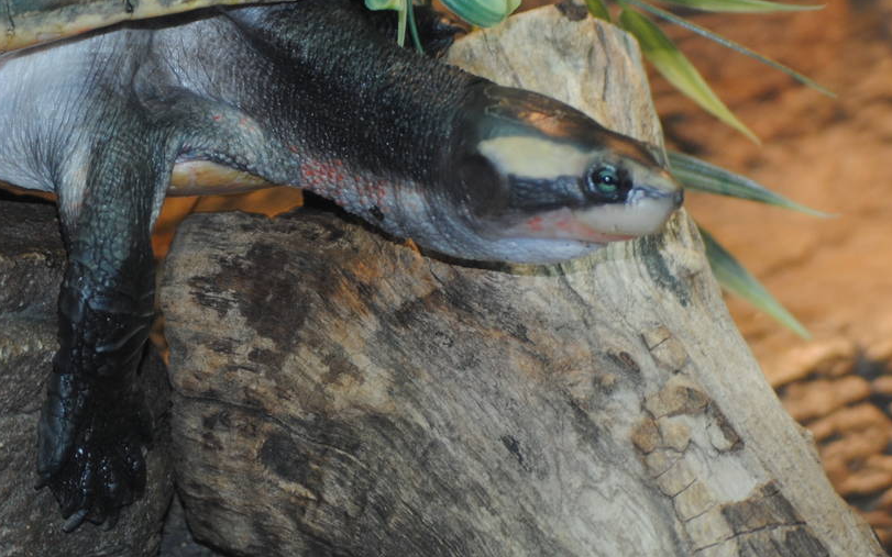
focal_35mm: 166
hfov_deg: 12.6
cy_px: 153
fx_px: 4036
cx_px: 272
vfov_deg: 7.9
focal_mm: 55
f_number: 4
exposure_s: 1/60
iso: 200
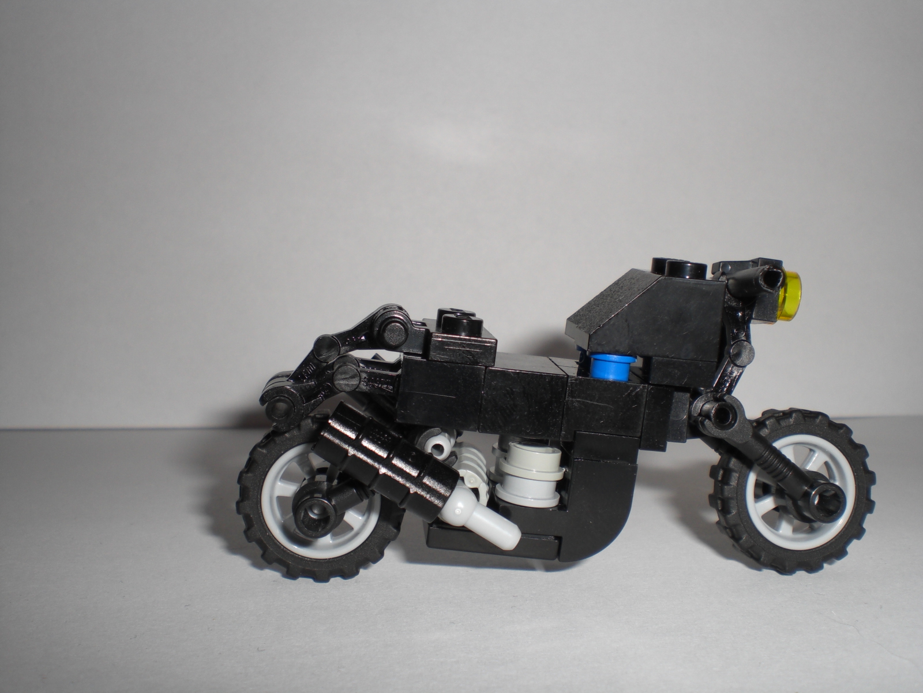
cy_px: 346
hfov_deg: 49.0
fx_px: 1013
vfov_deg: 37.7
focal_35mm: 38
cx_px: 462
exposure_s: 1/60
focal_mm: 6.3
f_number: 4.4
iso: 50
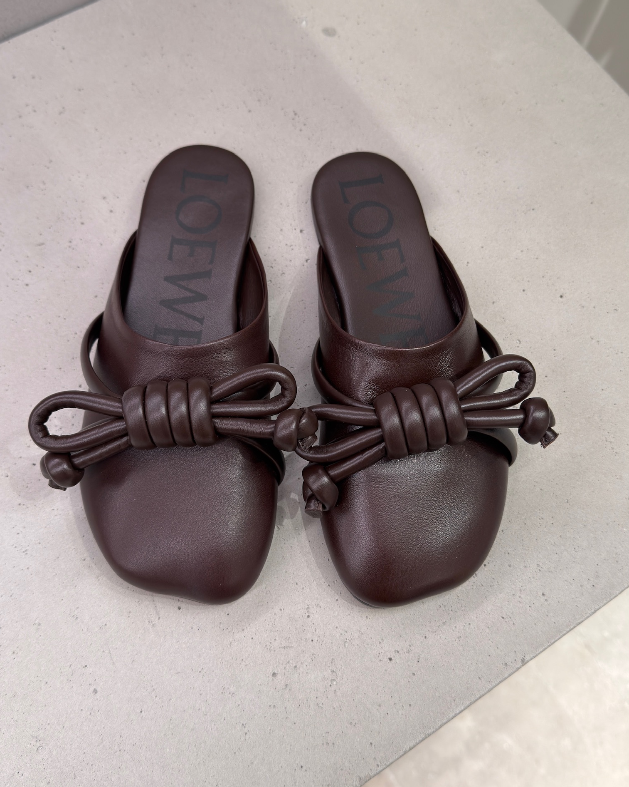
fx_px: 861
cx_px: 317
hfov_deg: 40.1
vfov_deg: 49.1
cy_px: 372
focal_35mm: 37
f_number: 1.78
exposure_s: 1/49
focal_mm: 6.76
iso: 64
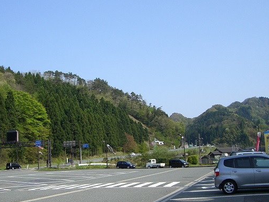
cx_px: 142
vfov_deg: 30.2
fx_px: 373
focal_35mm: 48
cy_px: 115
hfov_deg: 39.7
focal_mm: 6.2
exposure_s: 1/500
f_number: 4.3
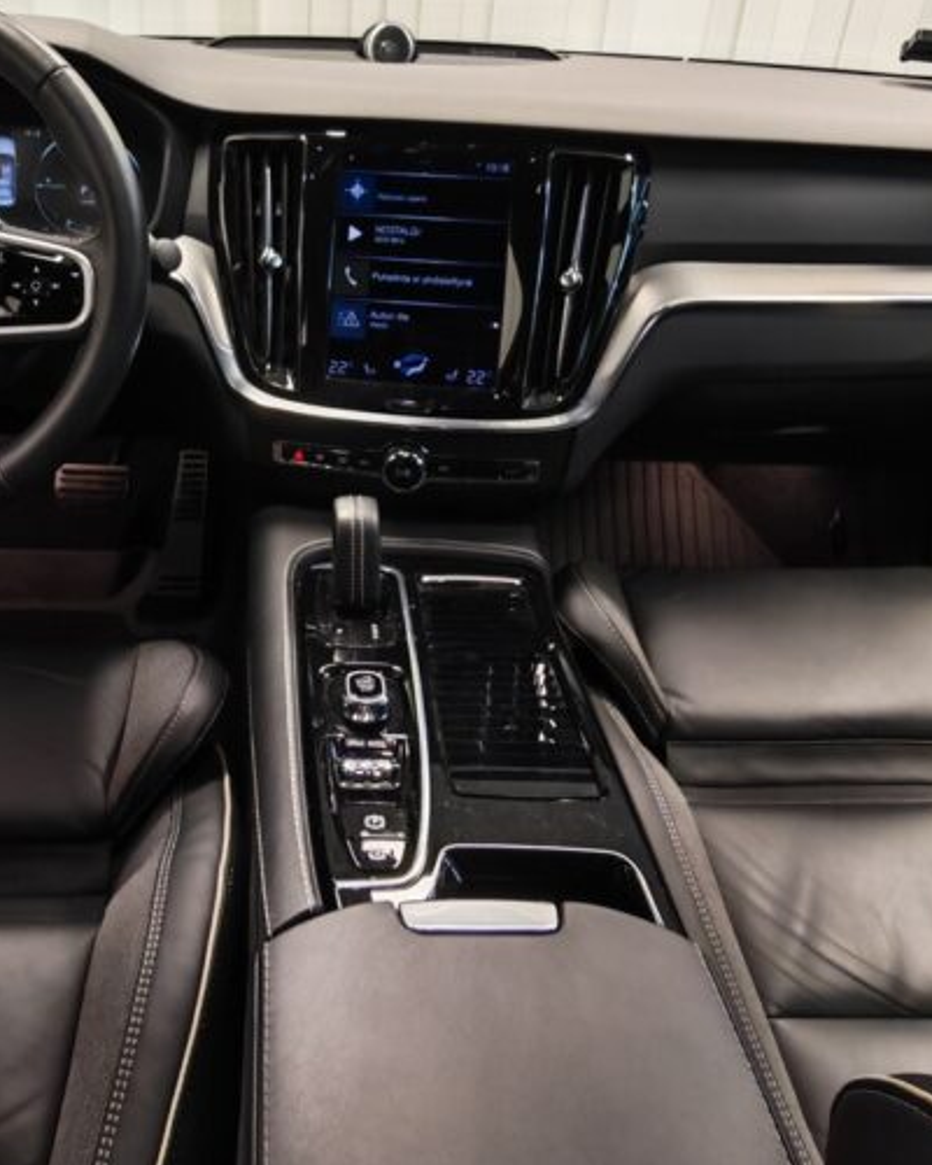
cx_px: 326
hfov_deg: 54.0
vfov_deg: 64.0
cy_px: 368
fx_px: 896
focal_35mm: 26
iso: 250
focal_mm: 1.82
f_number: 2
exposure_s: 1/33
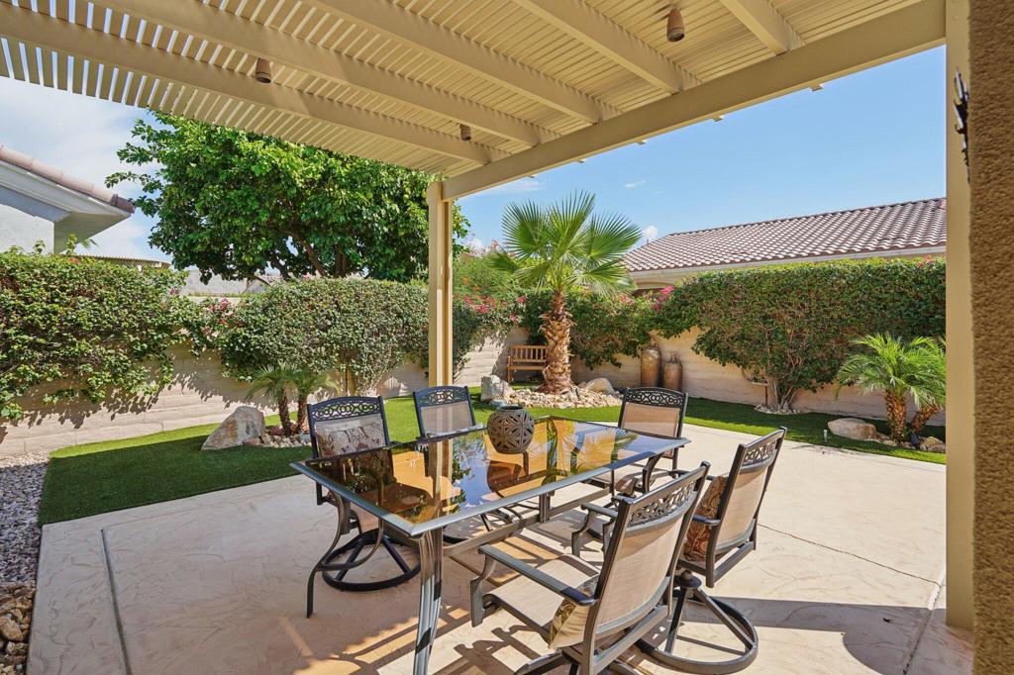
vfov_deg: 73.7
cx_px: 507
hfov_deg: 96.8
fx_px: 450
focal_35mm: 16
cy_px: 338
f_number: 7.1
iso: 100
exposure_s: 1/200
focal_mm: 16
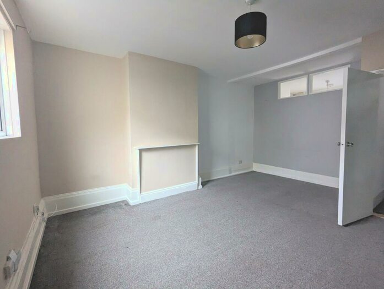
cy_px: 144
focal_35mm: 16
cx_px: 192
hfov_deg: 94.4
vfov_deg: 78.3
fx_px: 178
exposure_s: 1/23.8
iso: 647
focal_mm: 2.35
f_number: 2.2
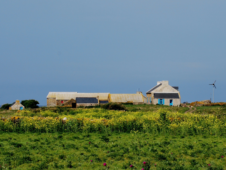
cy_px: 99
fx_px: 1064
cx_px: 142
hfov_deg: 12.1
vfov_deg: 9.1
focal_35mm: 163
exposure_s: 1/250
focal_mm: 70
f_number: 10
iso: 125
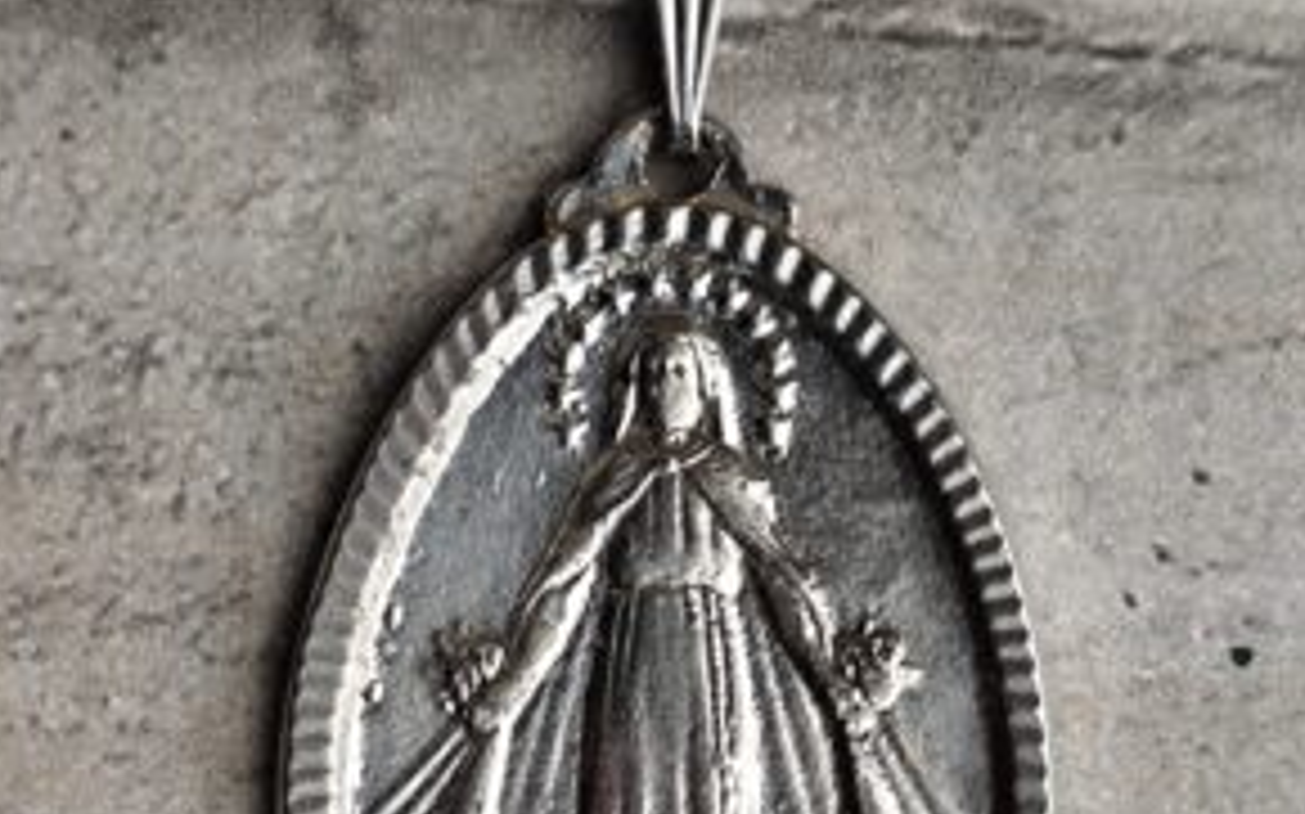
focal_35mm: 136
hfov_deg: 15.4
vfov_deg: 9.6
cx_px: 639
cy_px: 661
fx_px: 4835
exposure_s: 1/124
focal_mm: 6.19
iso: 50
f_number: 1.65
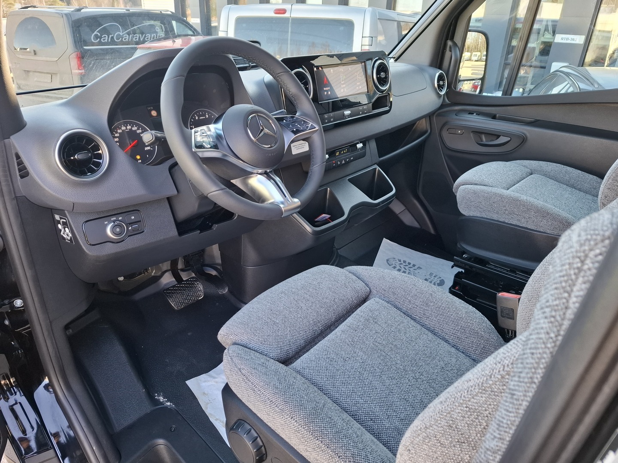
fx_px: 411
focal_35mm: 23
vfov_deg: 58.9
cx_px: 309
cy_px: 232
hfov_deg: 73.9
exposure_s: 1/100
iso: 100
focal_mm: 5.54
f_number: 1.8
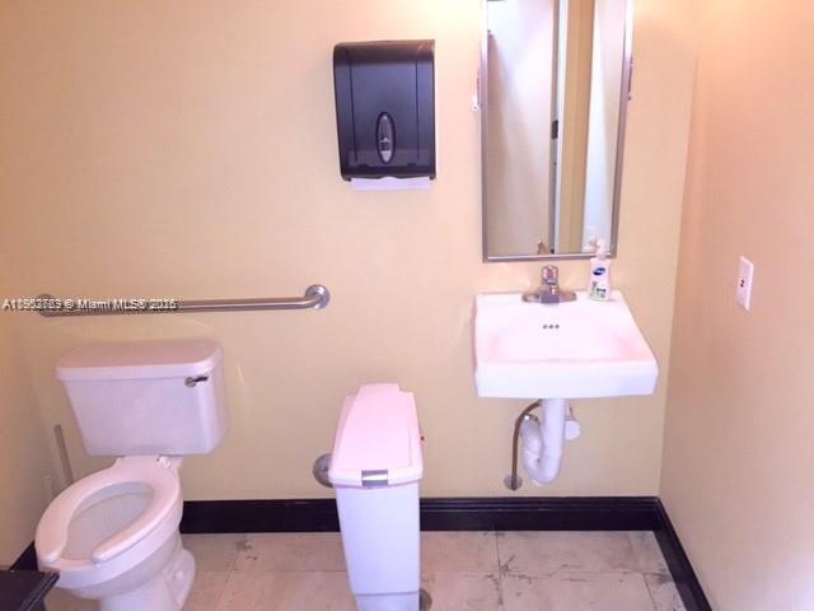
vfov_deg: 48.2
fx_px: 682
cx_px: 407
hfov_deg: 61.7
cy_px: 306
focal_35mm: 29
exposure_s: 1/17
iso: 125
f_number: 2.2
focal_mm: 4.15
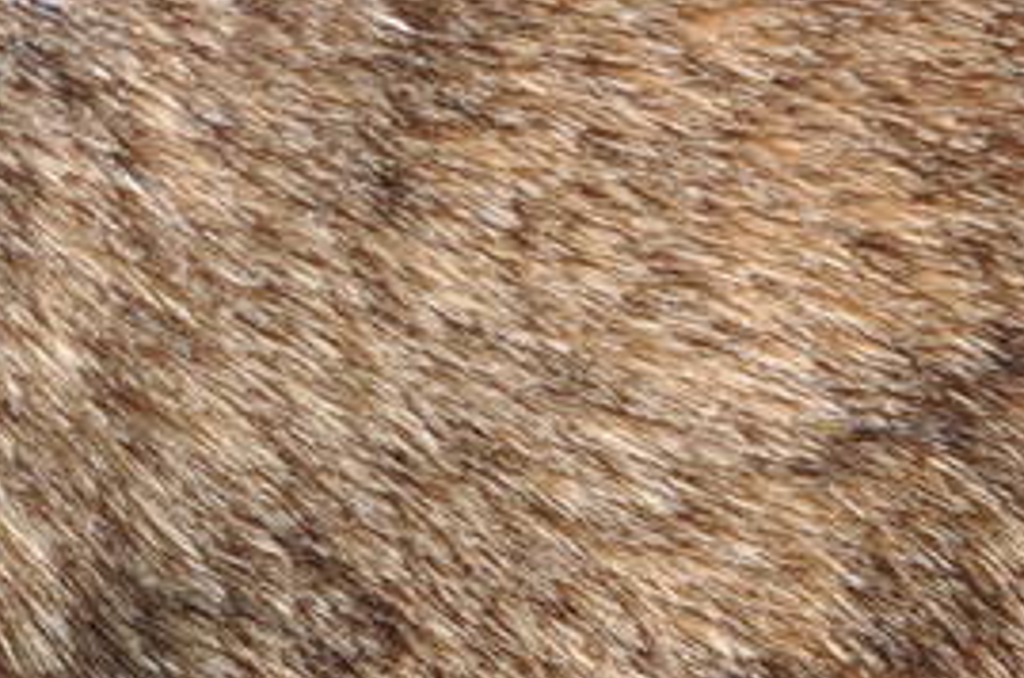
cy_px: 547
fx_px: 19779
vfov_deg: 2.0
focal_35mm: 697
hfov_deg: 3.0
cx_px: -358
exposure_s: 1/640
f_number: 6.3
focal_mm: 78
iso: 200
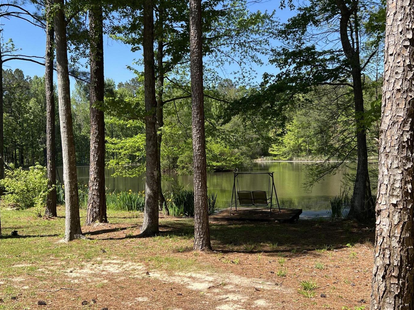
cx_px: 212
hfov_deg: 49.0
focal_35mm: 38
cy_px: 166
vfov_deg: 37.7
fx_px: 454
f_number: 1.5
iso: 50
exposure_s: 1/1934
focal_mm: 5.7
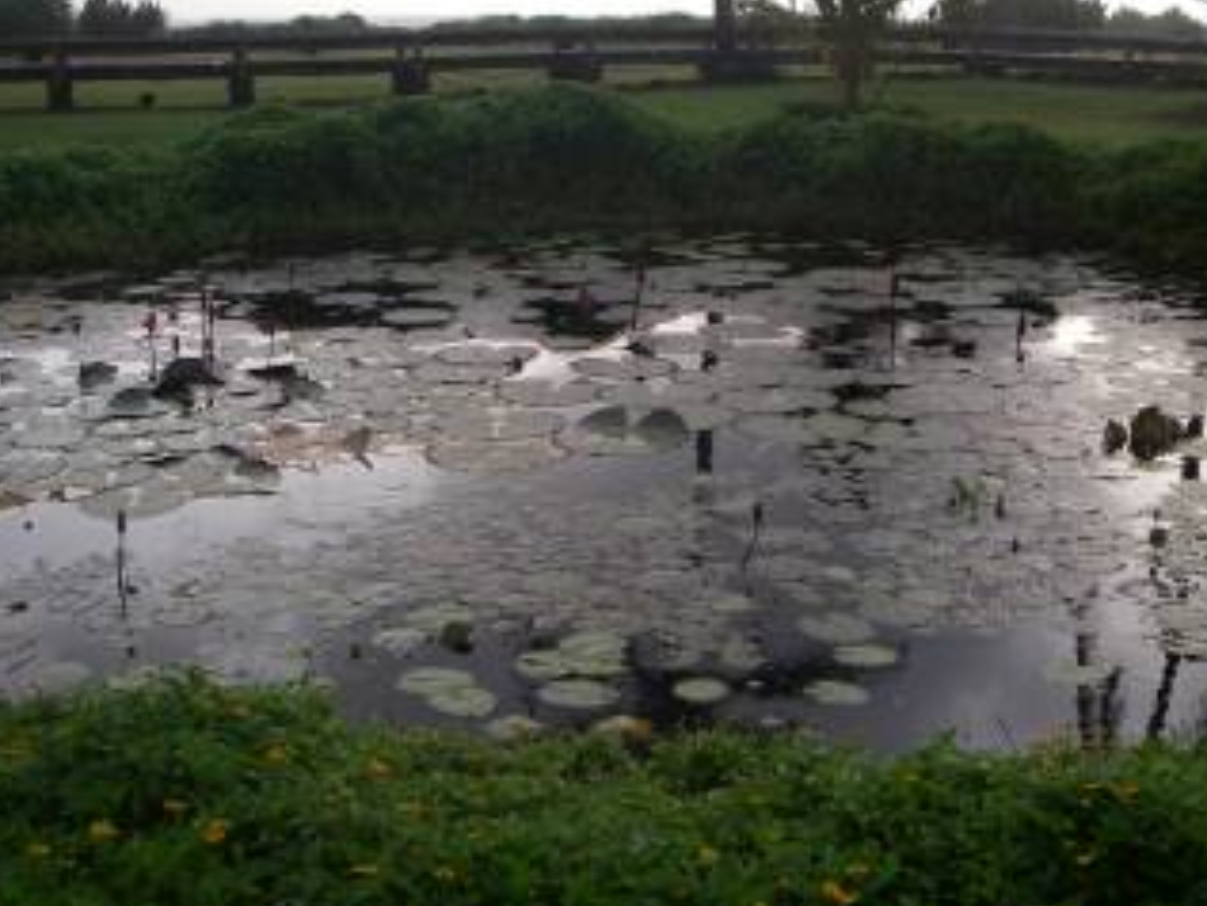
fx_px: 1674
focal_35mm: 48
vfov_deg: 30.2
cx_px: 682
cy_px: 377
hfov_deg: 39.6
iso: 80
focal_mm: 6.3
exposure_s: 1/250
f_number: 3.3
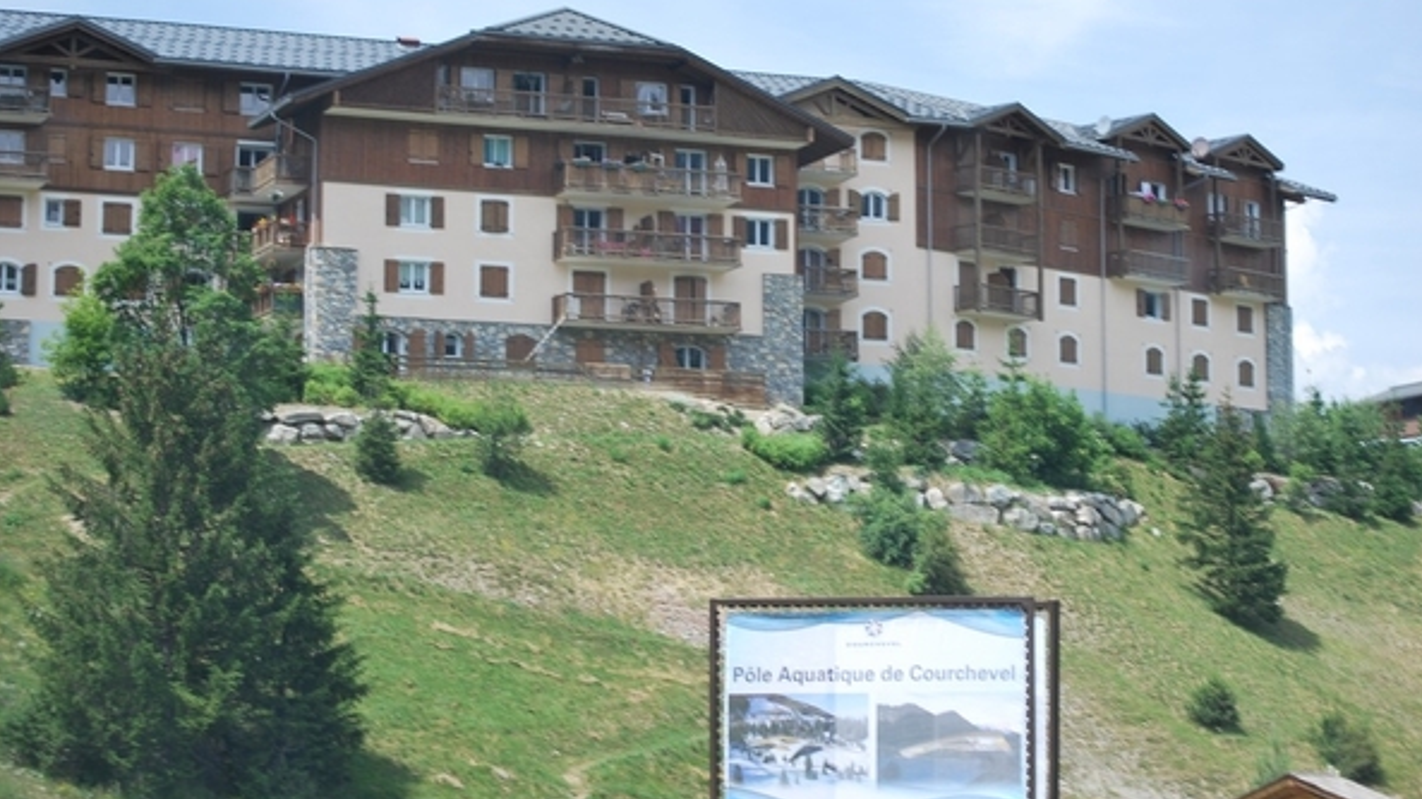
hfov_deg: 24.3
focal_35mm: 88
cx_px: 717
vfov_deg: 13.8
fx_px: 3299
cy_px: 416
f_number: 6.3
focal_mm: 55
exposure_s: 1/160
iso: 100
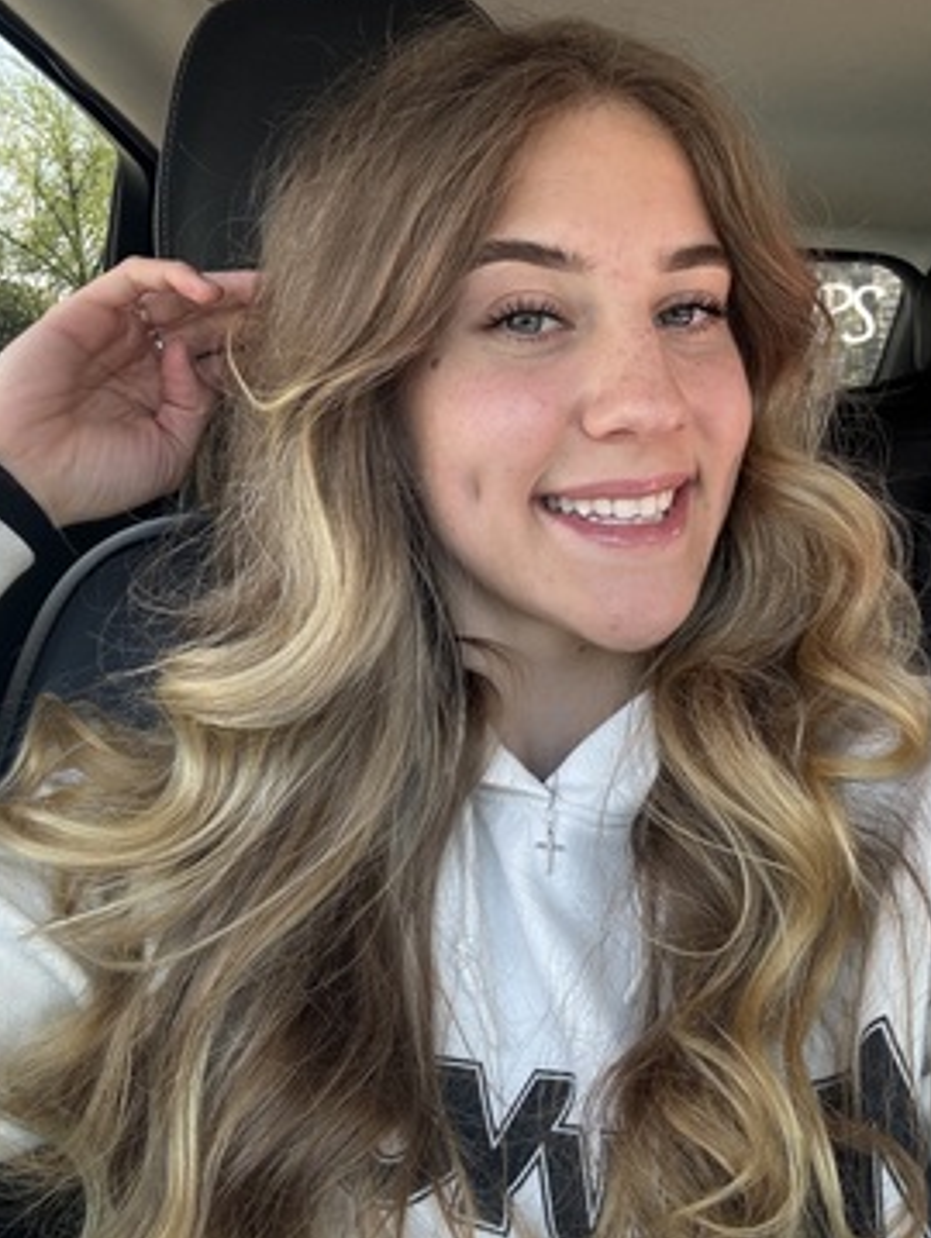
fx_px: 1145
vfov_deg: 56.7
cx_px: 526
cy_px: 562
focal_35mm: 32
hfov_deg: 44.1
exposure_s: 1/121
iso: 50
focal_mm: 2.69
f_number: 1.9
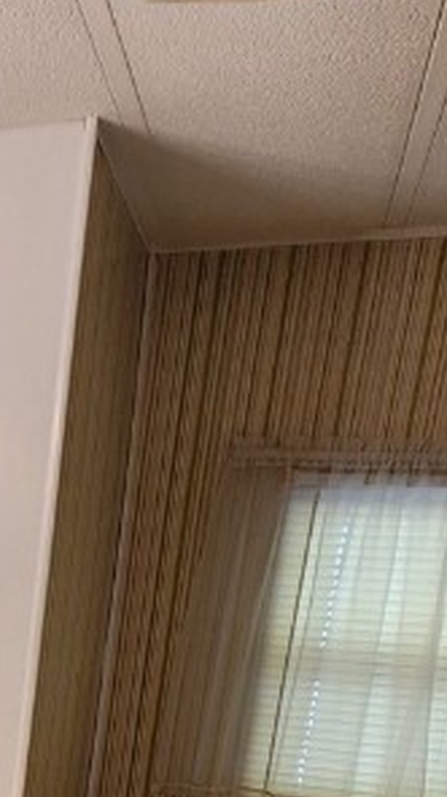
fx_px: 1035
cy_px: 932
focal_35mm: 49
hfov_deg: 20.5
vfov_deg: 34.6
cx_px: -240
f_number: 2.2
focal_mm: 2.2
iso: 160
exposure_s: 1/60
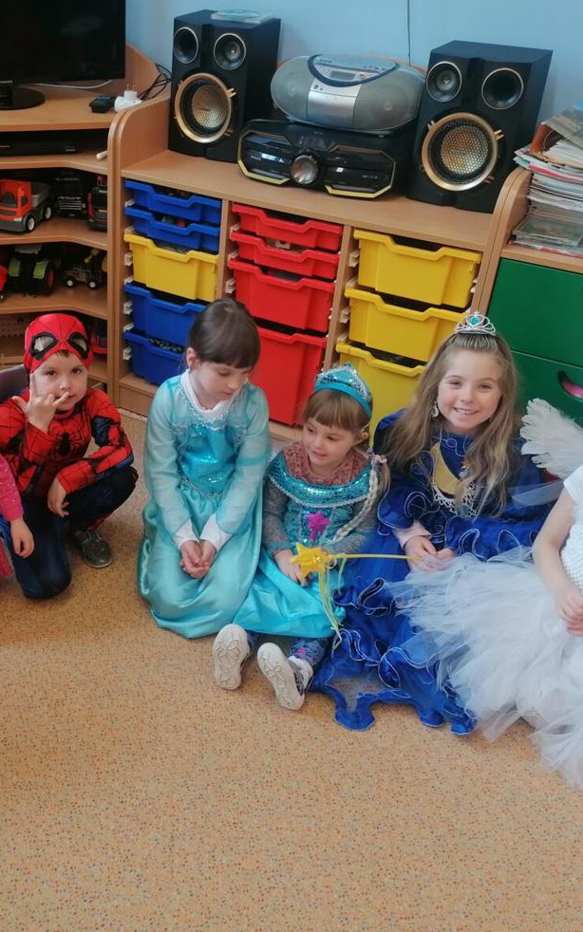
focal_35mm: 39
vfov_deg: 50.4
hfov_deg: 32.1
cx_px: 138
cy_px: 464
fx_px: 991
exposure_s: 1/50
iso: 64
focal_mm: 4.75
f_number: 1.8
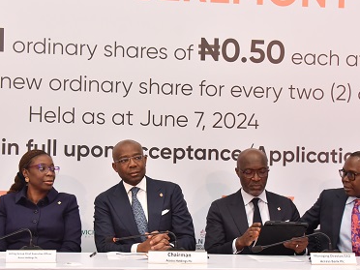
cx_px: 166
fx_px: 645
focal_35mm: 62
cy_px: 176
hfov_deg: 31.2
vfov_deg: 23.6
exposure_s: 1/125
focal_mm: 40
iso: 4000
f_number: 5.6
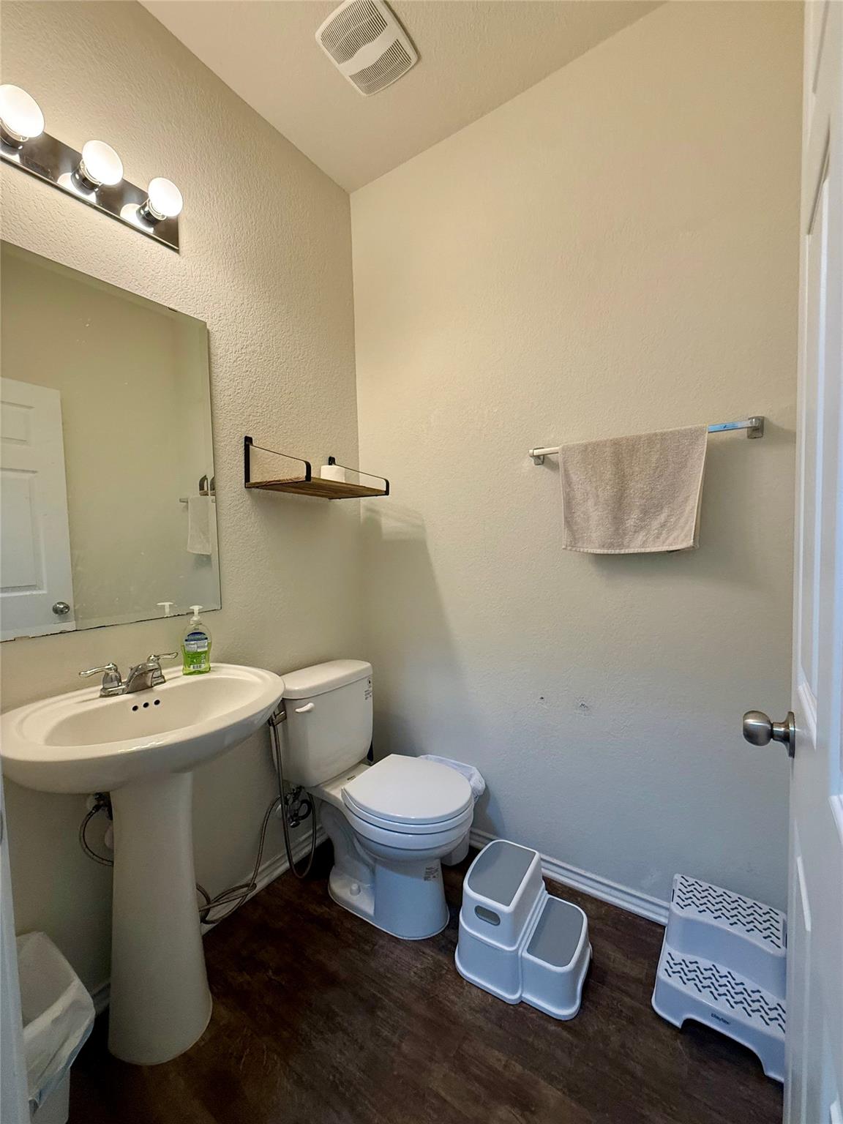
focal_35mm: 14
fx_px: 455
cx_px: 422
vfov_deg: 102.1
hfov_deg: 85.7
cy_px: 562
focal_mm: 2.22
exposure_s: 1/120
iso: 250
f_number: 2.2
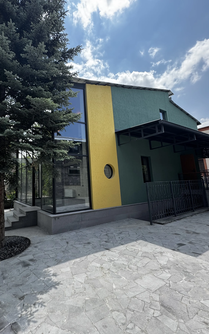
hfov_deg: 65.9
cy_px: 158
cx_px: 67
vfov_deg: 94.3
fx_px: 155
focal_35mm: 17
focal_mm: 2.22
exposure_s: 1/485
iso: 40
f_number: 2.2
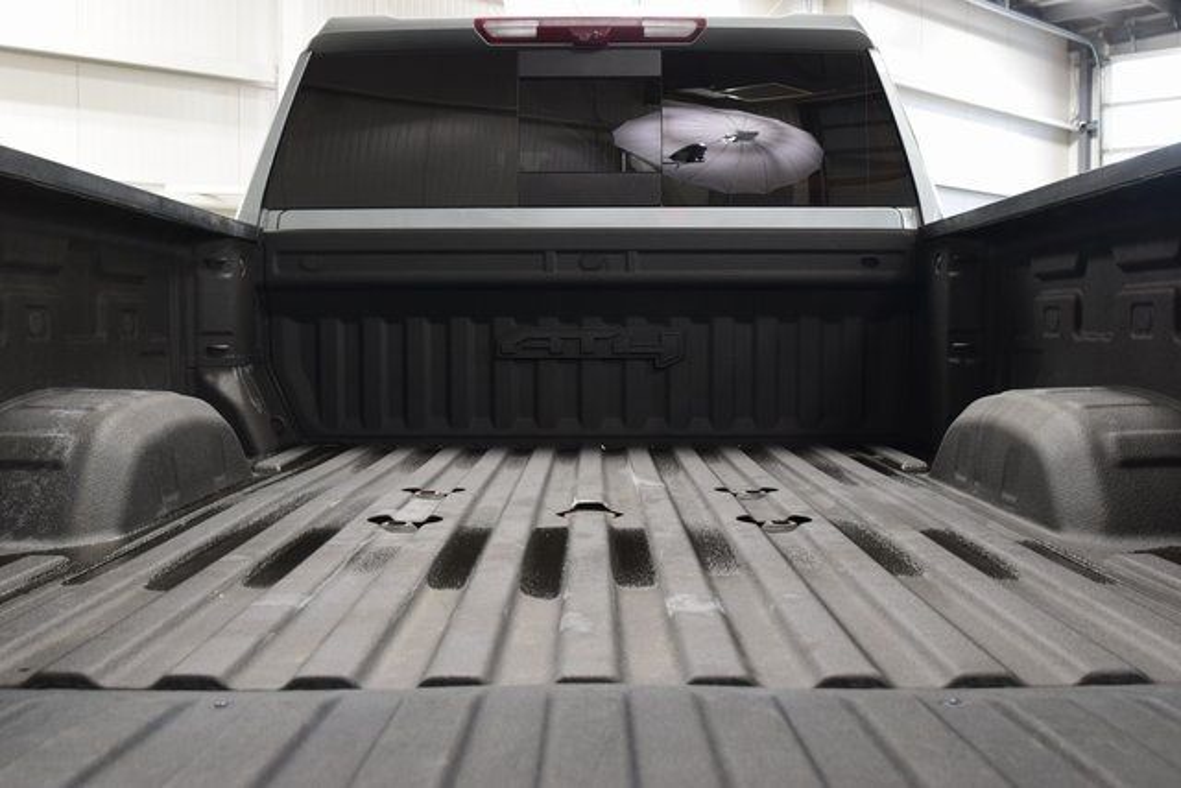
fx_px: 1181
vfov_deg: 36.9
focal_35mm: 36
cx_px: 590
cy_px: 394
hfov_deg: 53.1
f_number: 6.3
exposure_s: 1/15
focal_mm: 24
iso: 800
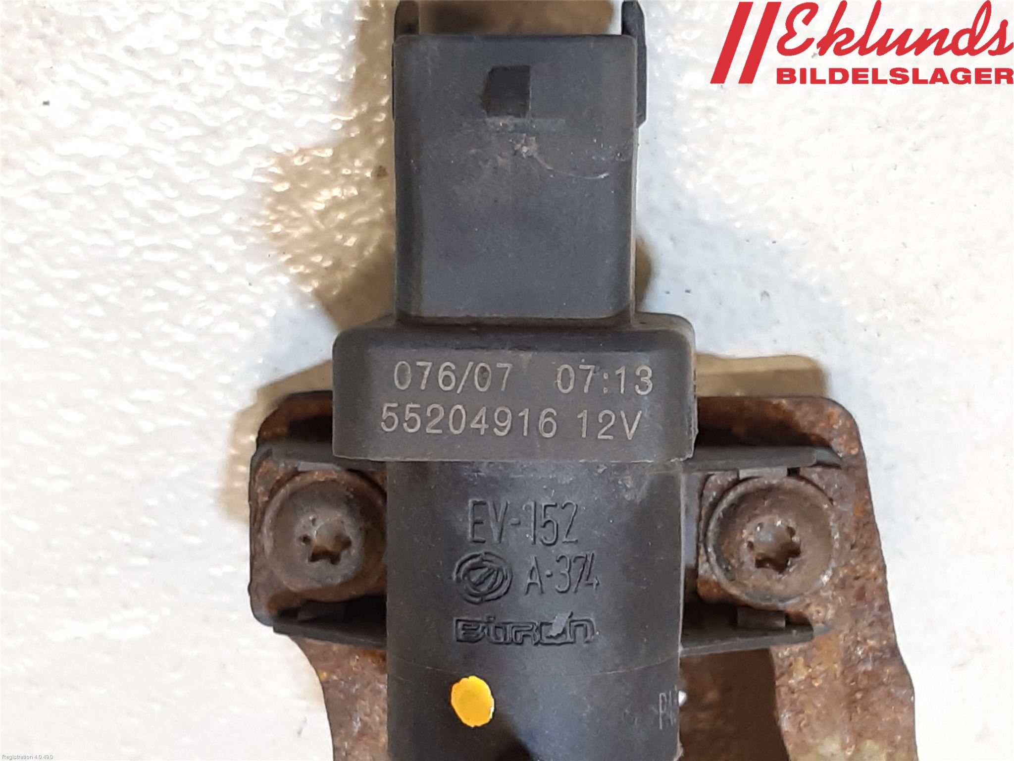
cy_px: 380
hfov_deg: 67.3
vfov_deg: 53.1
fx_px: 762
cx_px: 507
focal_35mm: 26
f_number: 1.7
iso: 100
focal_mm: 3.93
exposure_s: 1/50
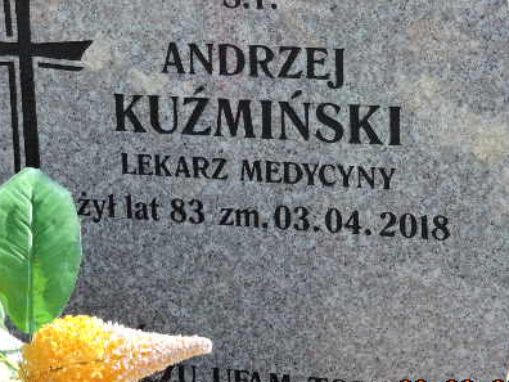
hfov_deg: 17.4
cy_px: 153
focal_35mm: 113
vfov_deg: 13.1
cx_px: 275
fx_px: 1662
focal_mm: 12.5
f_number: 4.5
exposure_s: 1/250
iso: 100
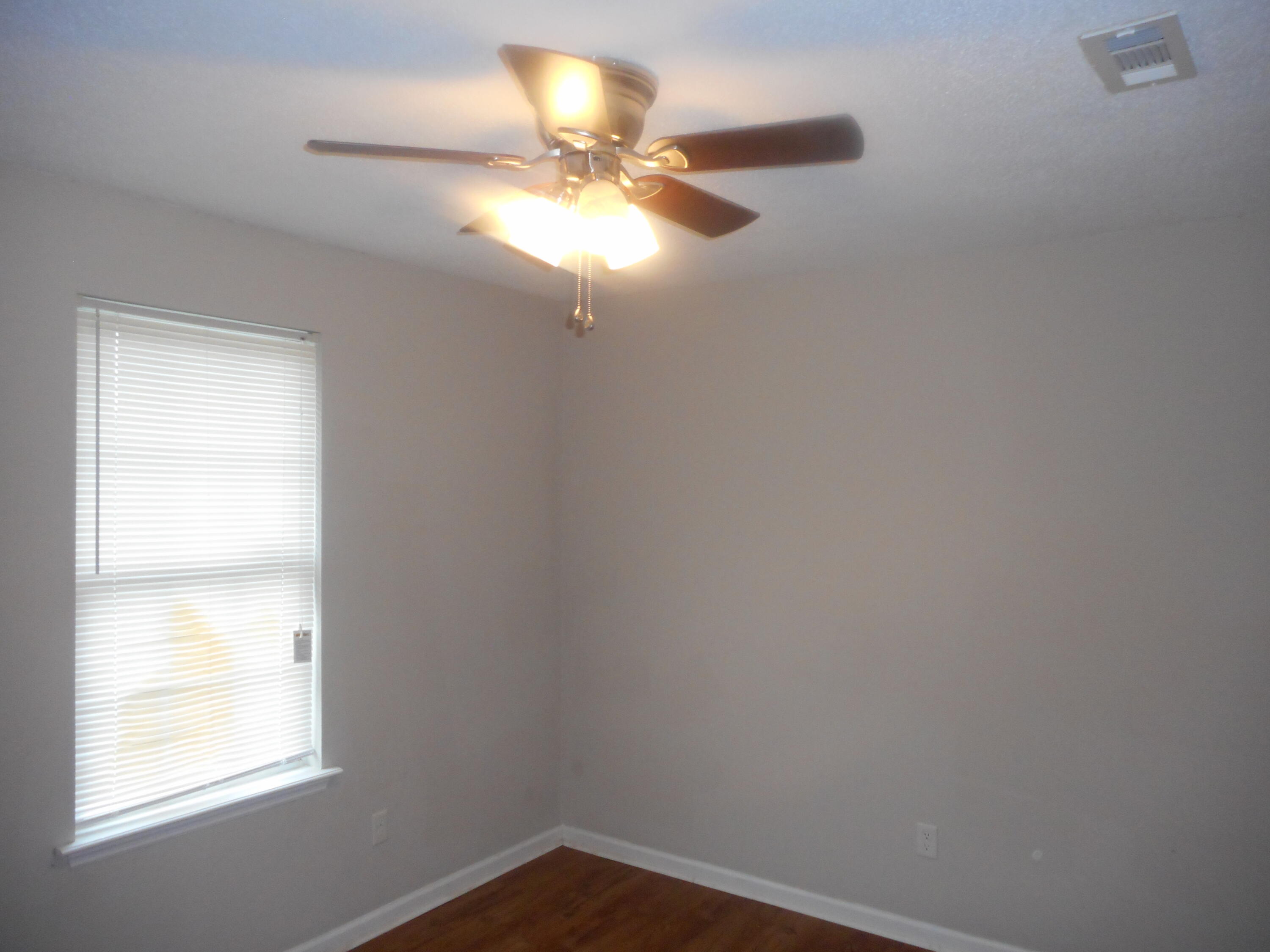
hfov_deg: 69.4
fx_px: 917
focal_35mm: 25
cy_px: 476
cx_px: 635
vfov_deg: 54.9
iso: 320
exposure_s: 1/25
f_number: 3.7
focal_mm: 4.5
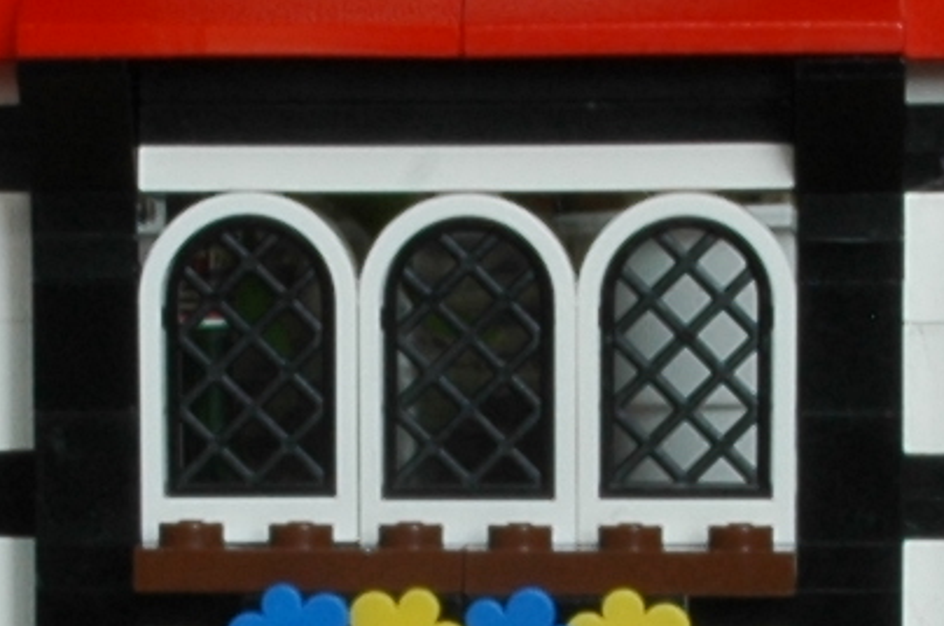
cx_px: 565
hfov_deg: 8.4
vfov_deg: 5.5
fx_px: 6440
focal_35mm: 246
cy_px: 684
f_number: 25
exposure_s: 1/2
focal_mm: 22
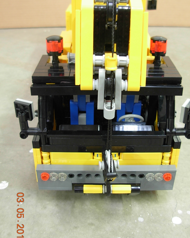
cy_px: 115
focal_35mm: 44
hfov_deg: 34.1
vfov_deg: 42.0
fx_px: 309
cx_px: 104
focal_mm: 6.3
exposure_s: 1/4
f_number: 2.9
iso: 81
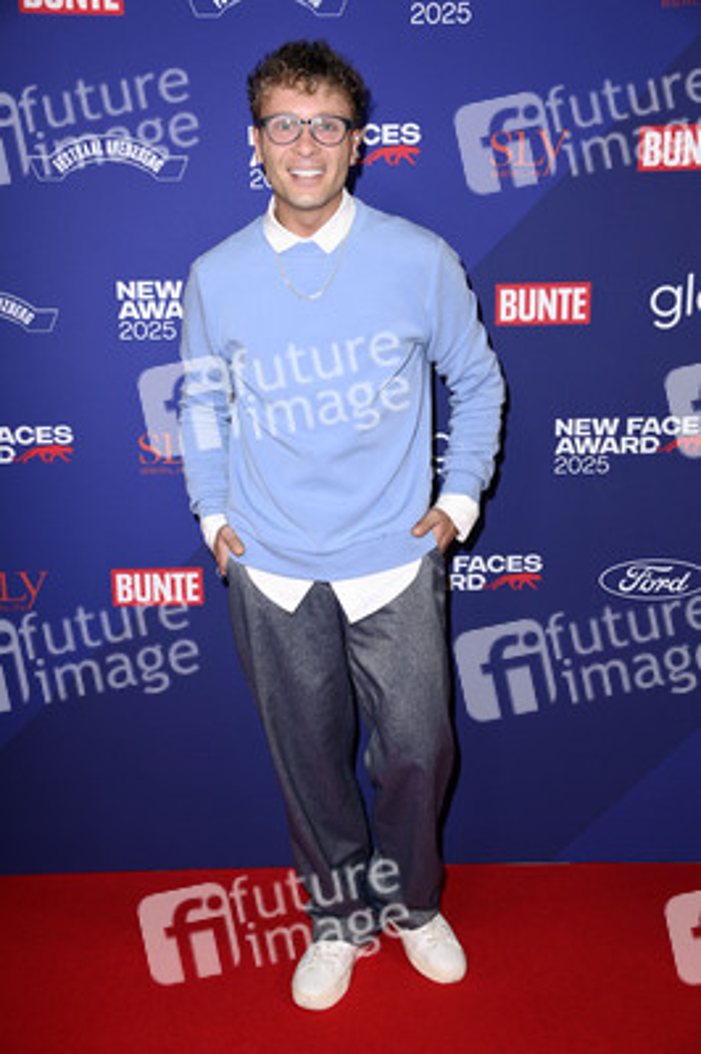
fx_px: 1317
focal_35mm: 45
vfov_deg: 43.6
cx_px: 350
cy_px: 527
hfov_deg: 29.8
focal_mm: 45
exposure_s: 1/250
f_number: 5.6
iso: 640
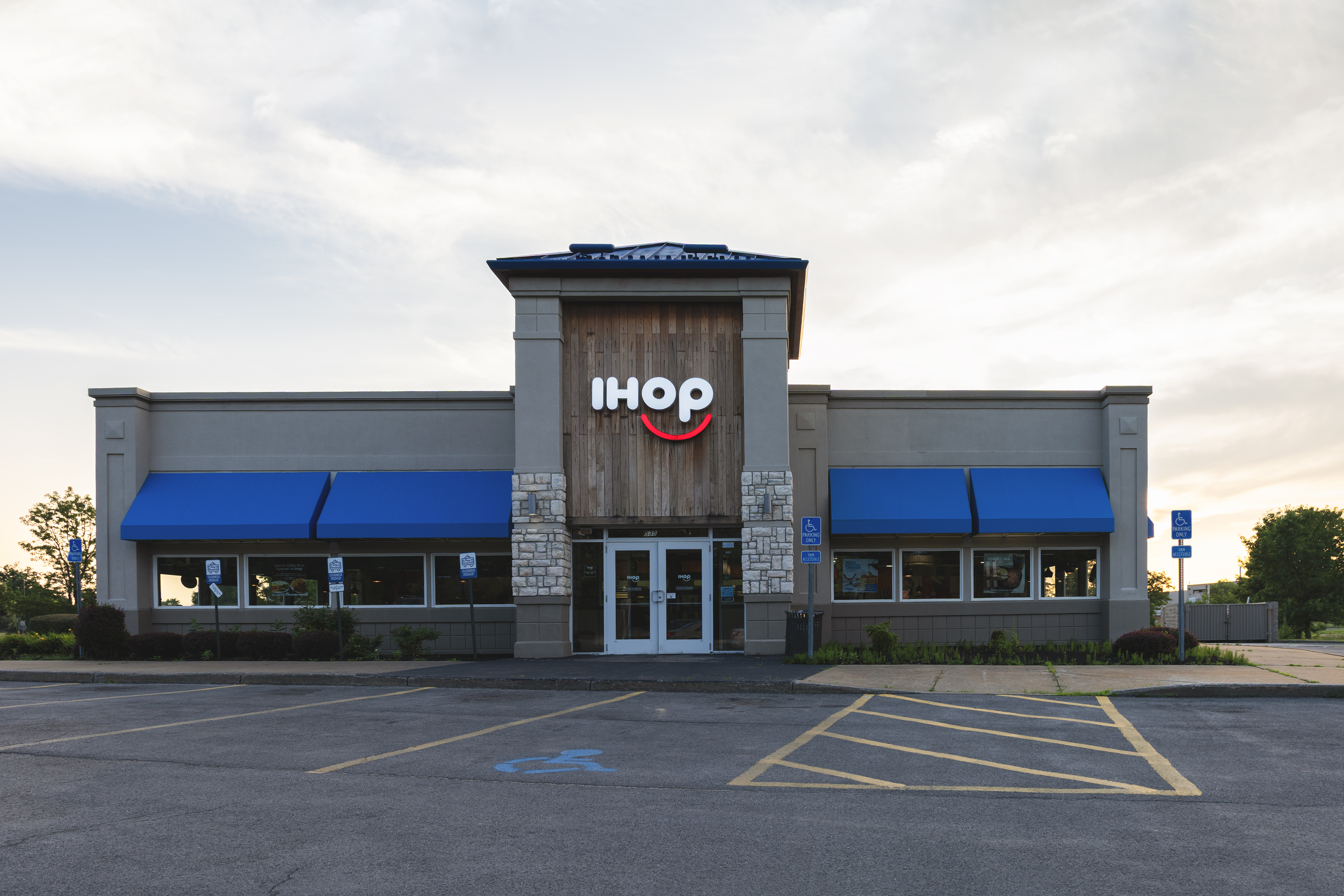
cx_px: 672
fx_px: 1008
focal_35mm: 27
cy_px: 448
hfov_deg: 67.4
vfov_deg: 47.9
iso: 100
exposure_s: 1/80
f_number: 4.5
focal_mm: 18
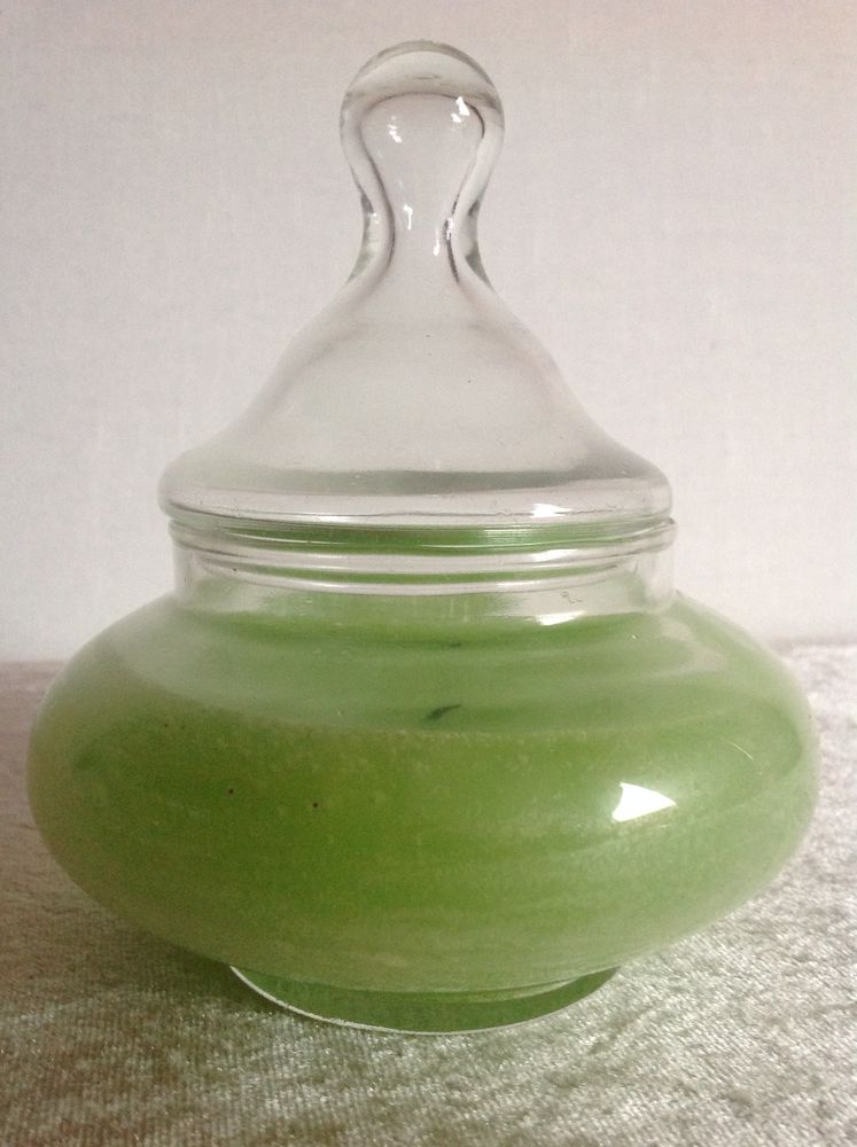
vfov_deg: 52.7
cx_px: 428
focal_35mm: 35
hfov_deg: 40.6
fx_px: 1158
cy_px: 574
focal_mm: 4.28
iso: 250
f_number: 2.4
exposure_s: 1/15
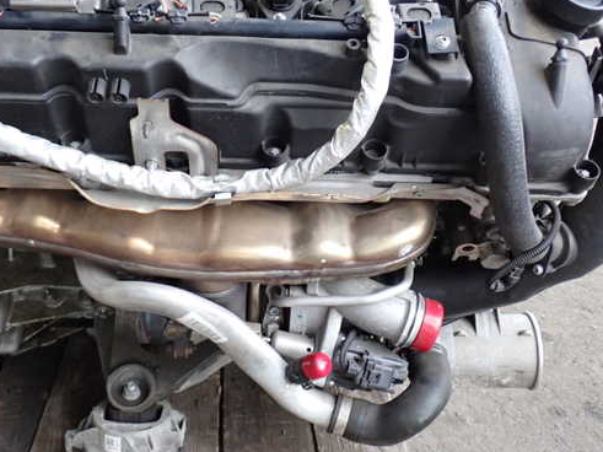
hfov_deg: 42.9
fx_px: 766
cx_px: 274
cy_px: 210
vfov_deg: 32.8
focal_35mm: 44
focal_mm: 6.37
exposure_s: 1/40
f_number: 2.5
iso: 250
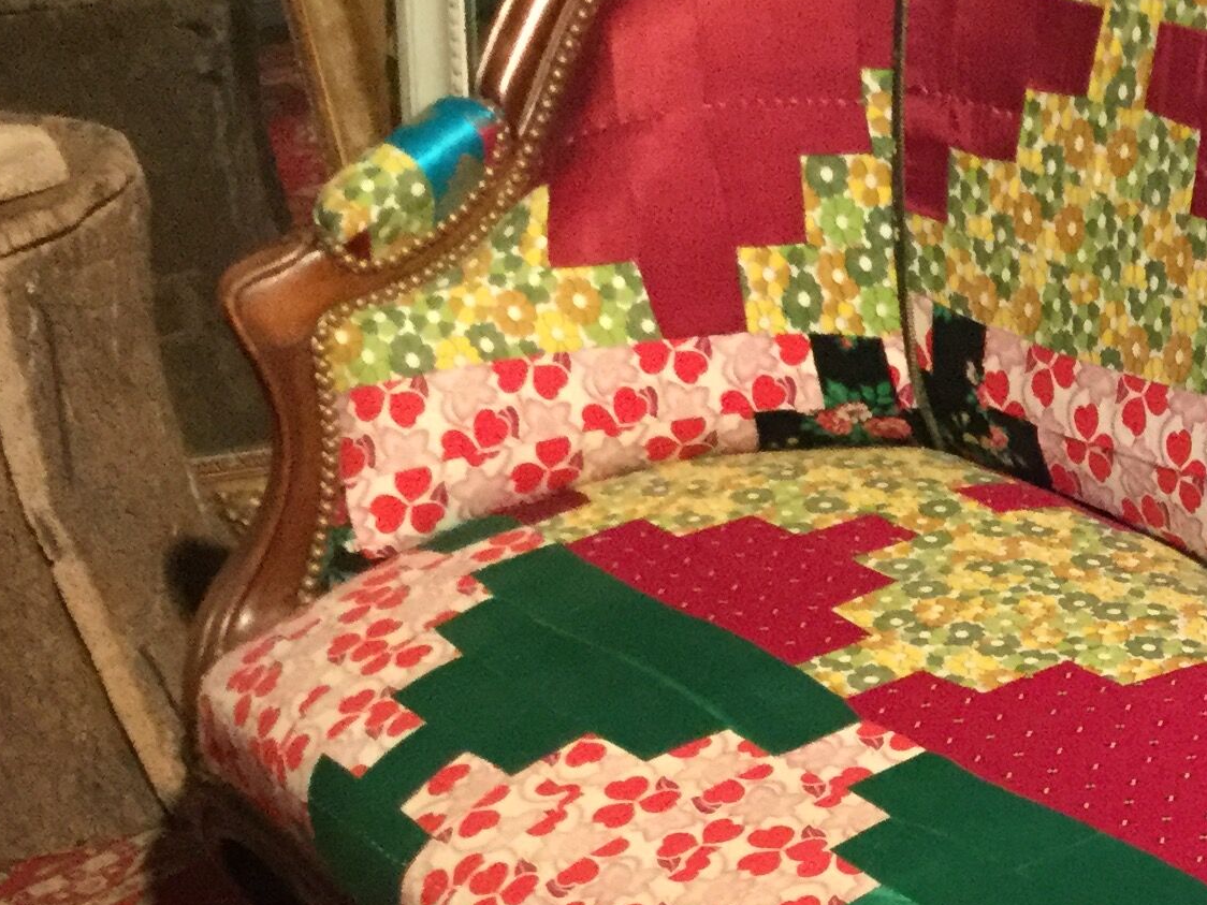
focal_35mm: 90
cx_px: 1639
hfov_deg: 19.7
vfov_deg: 16.1
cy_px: 910
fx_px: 3138
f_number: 2.4
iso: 200
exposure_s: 1/24
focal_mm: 3.3
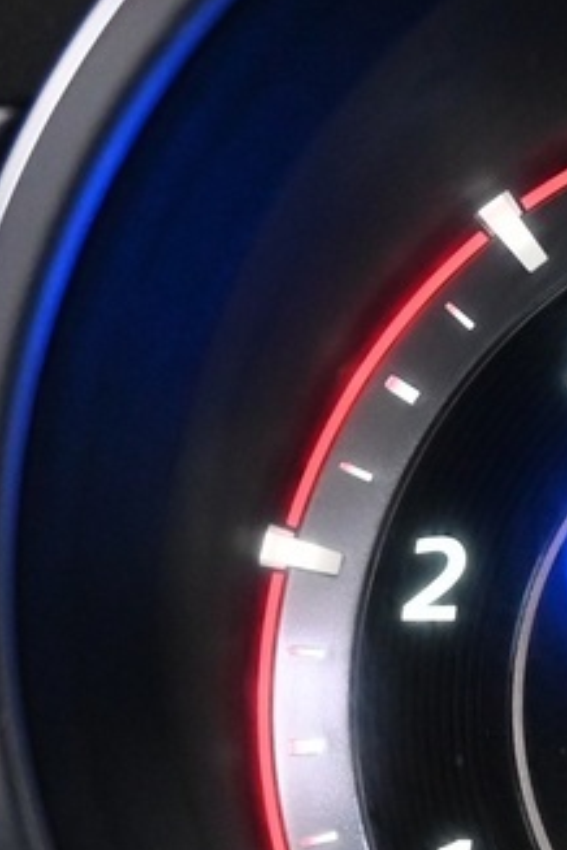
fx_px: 2811
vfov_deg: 17.1
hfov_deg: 11.1
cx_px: 819
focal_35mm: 119
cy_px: 603
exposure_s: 1/25
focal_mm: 16
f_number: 3.5
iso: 2000
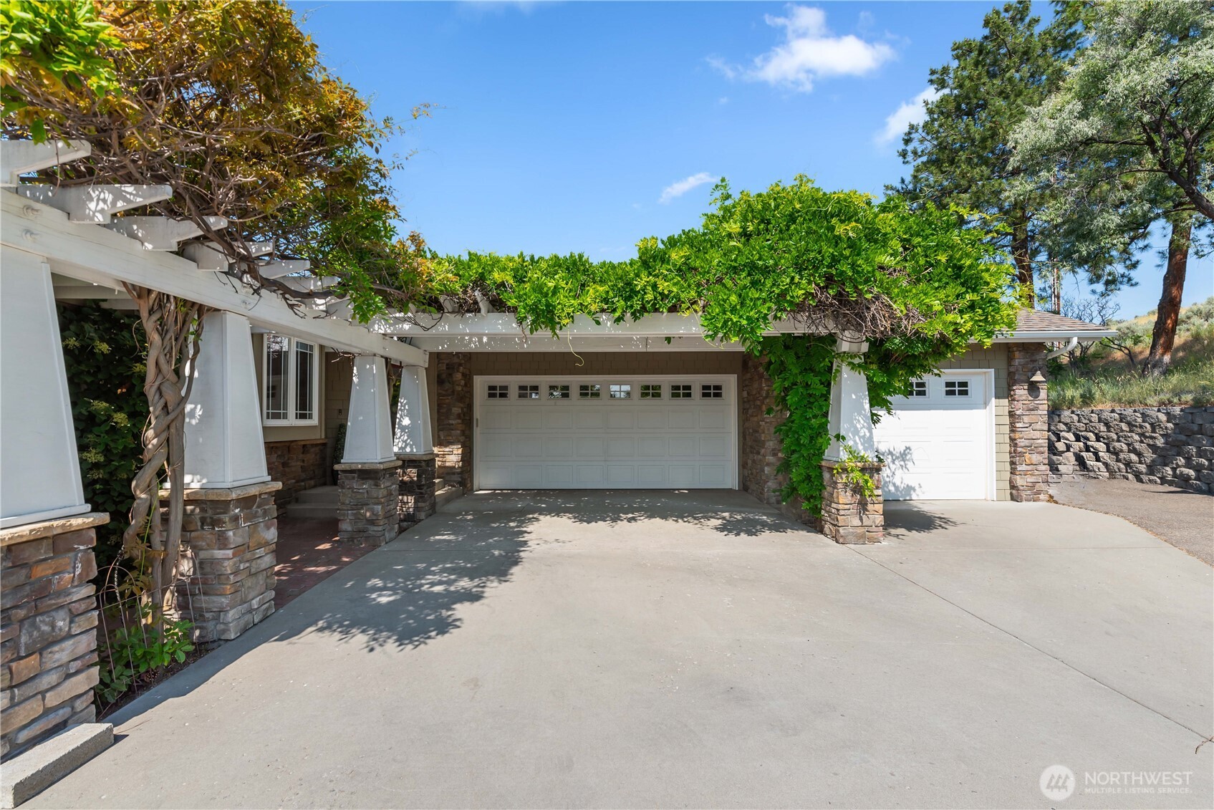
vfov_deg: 77.4
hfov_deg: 100.4
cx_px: 607
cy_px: 405
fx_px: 506
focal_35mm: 15
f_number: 8
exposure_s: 1/500
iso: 100
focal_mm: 15
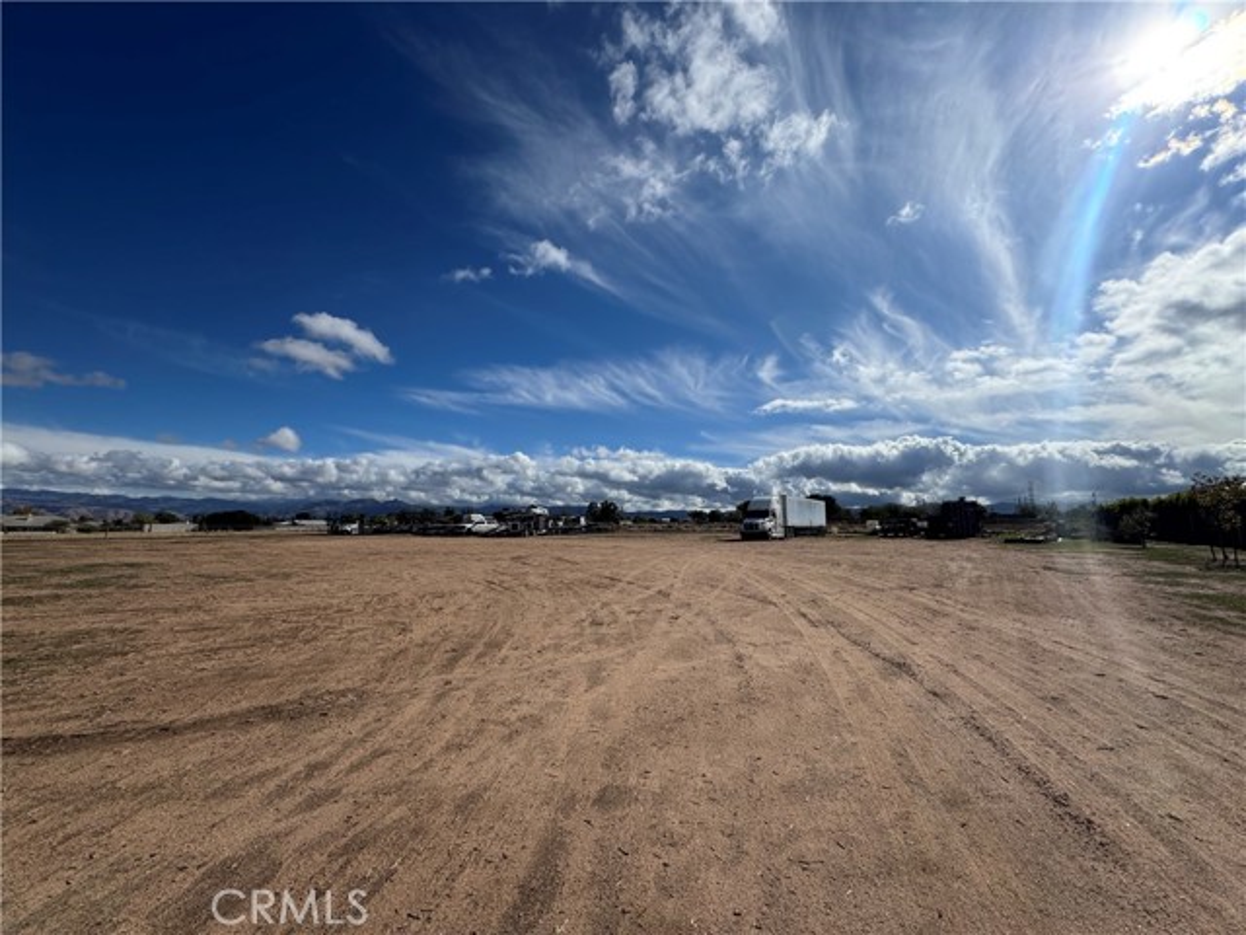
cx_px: 623
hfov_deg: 102.1
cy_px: 468
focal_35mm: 14
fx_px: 504
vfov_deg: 85.7
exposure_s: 1/3546
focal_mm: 2.22
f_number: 2.2
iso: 32
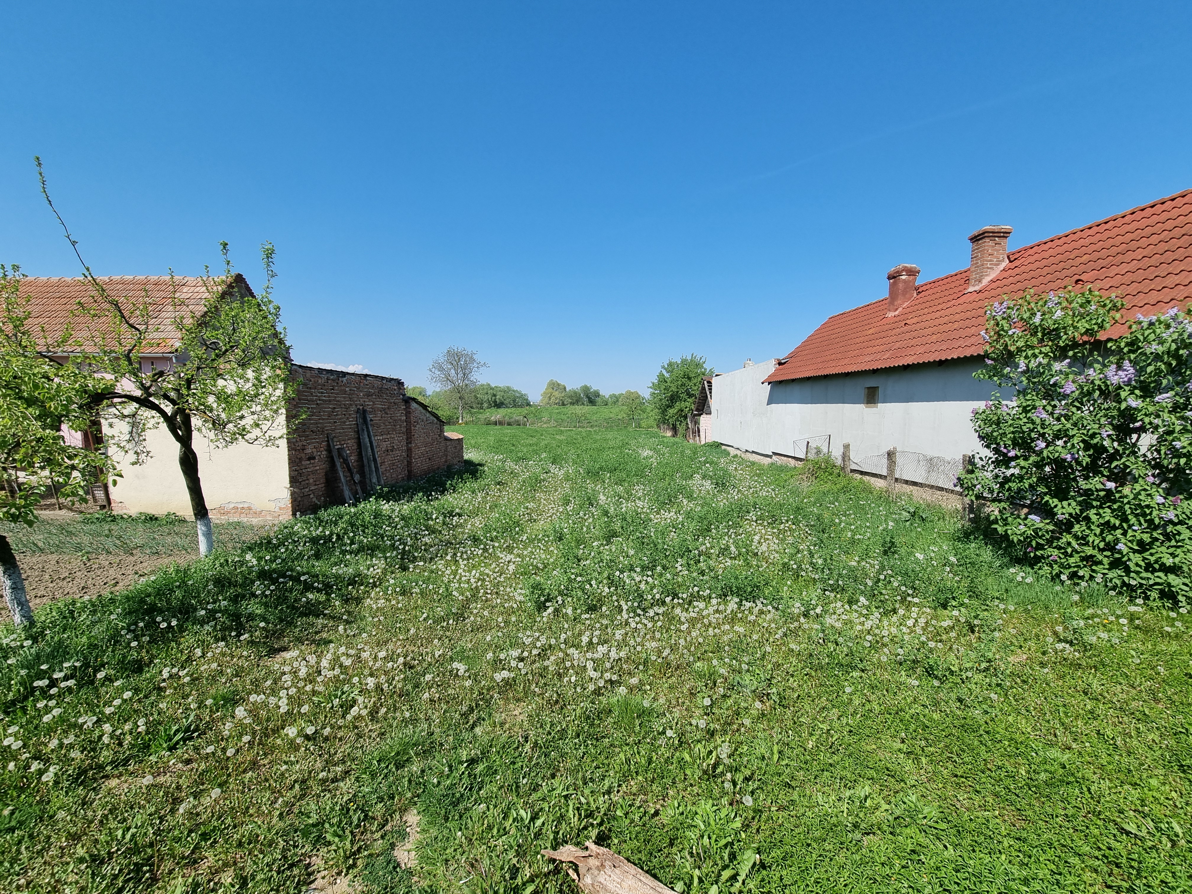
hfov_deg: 106.2
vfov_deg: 89.9
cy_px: 447
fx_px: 448
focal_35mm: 13
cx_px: 596
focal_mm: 2.2
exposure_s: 1/1708
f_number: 2.2
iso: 50
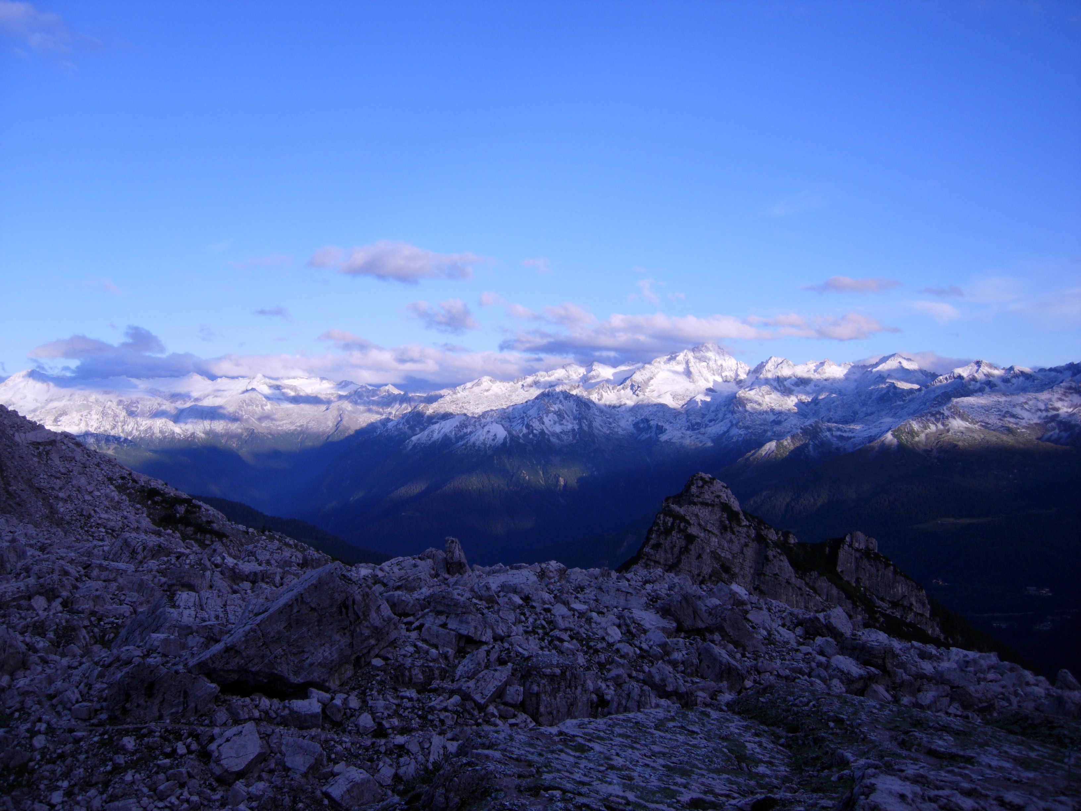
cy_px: 406
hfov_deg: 51.4
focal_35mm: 36
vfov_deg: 39.7
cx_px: 540
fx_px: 1124
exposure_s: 1/790
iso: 50
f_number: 3
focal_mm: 7.5
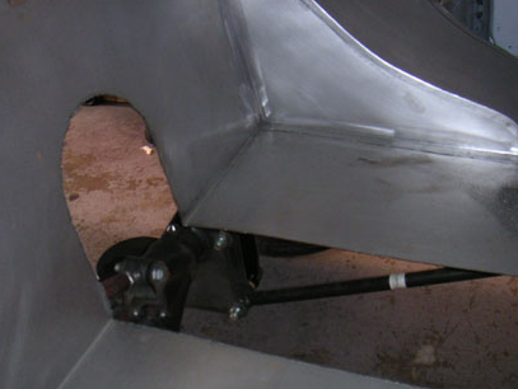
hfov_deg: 44.8
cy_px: 191
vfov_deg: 34.4
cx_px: 260
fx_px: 629
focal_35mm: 42
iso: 160
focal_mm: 6
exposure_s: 1/45
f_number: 2.8
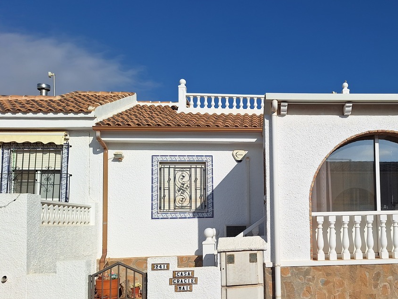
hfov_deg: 50.3
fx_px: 402
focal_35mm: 35
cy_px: 209
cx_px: 302
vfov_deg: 40.0
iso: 40
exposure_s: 1/6803
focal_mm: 5.54
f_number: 1.8
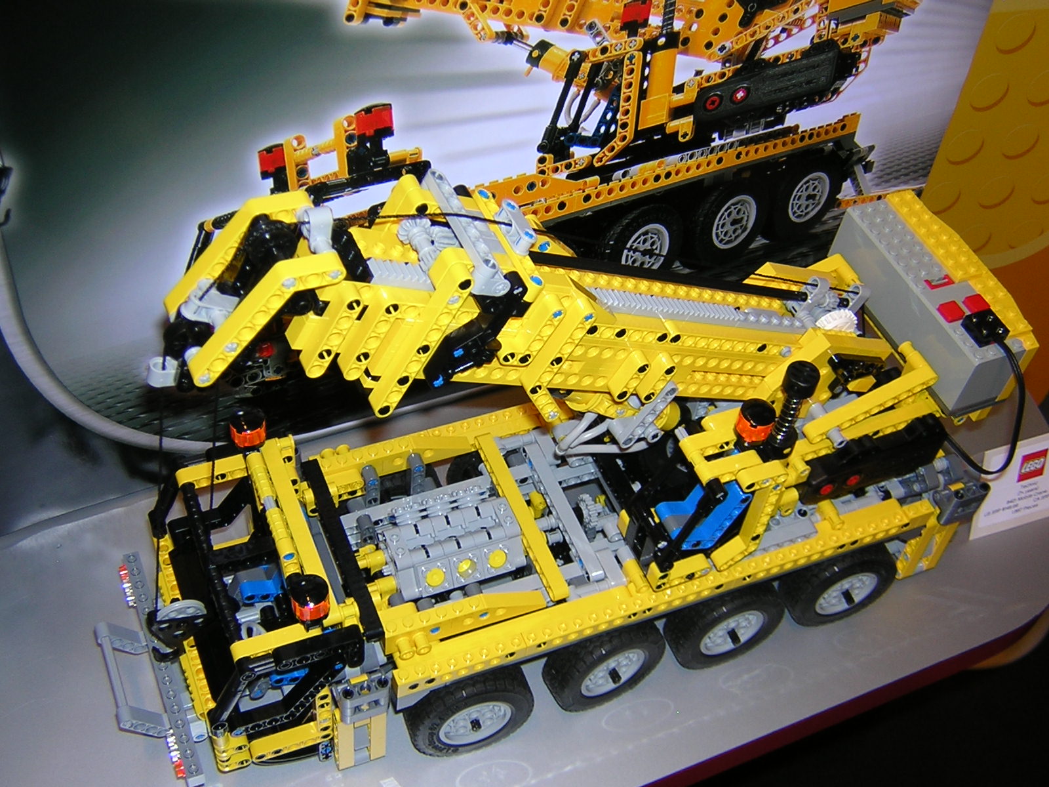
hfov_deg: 46.8
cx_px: 524
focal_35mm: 40
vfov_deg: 36.0
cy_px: 394
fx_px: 1212
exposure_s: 1/60.1
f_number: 2.7
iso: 100
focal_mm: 5.2
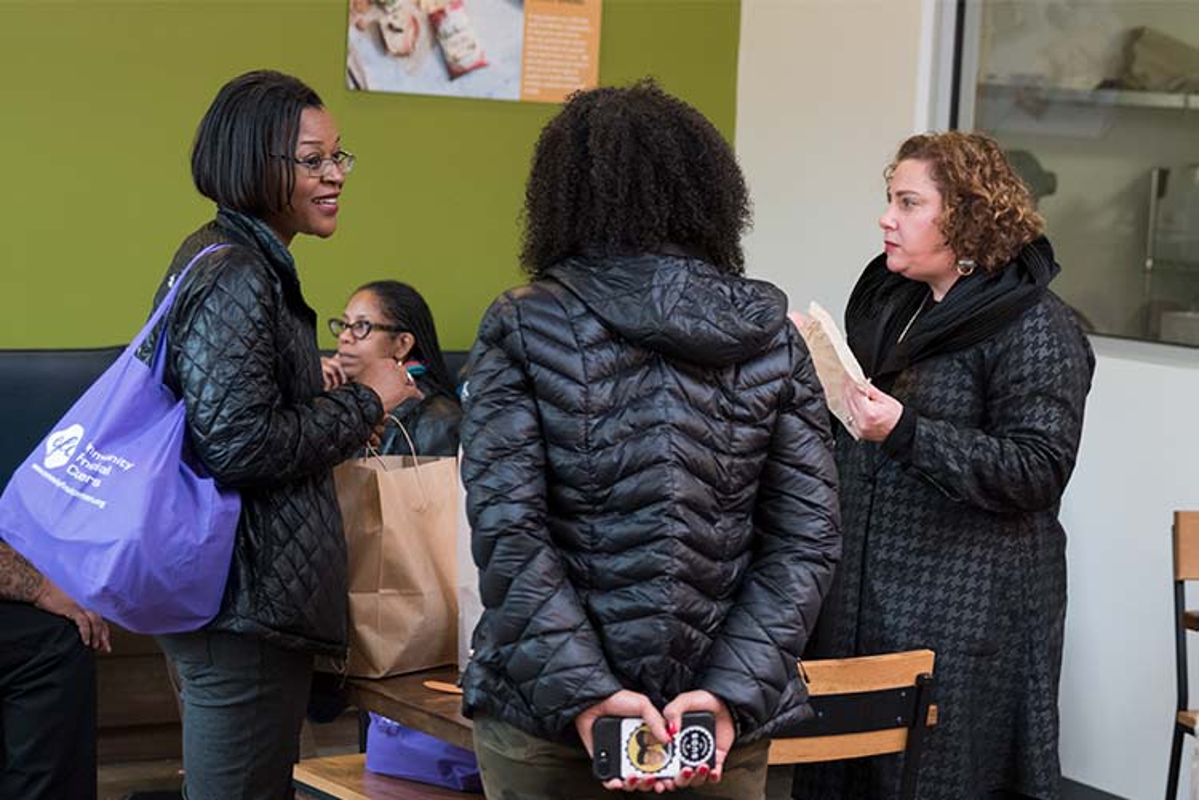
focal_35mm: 56
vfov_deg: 24.2
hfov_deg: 35.6
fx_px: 1865
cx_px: 600
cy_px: 400
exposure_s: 1/200
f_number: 3.5
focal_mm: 56
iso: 1250
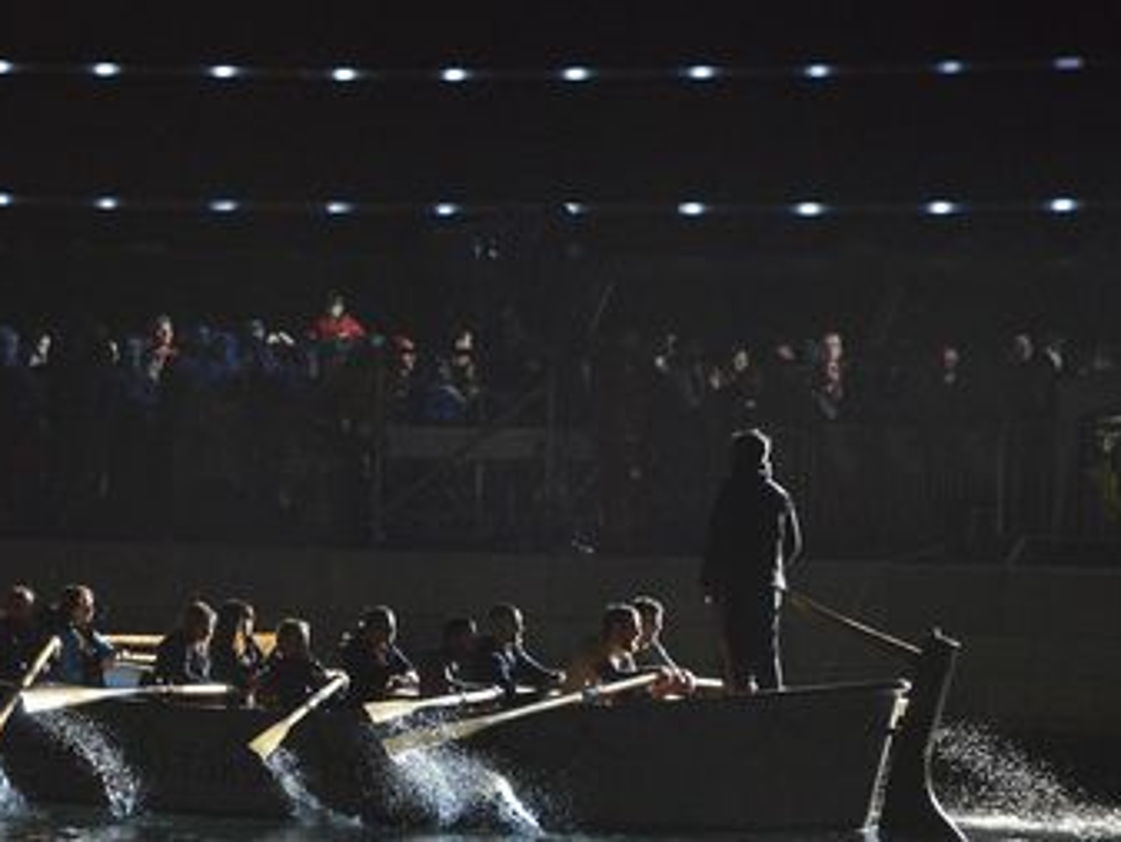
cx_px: 333
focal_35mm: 411
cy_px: 526
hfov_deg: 4.8
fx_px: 13315
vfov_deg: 3.6
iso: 6400
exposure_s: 1/250
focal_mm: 300
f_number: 5.6
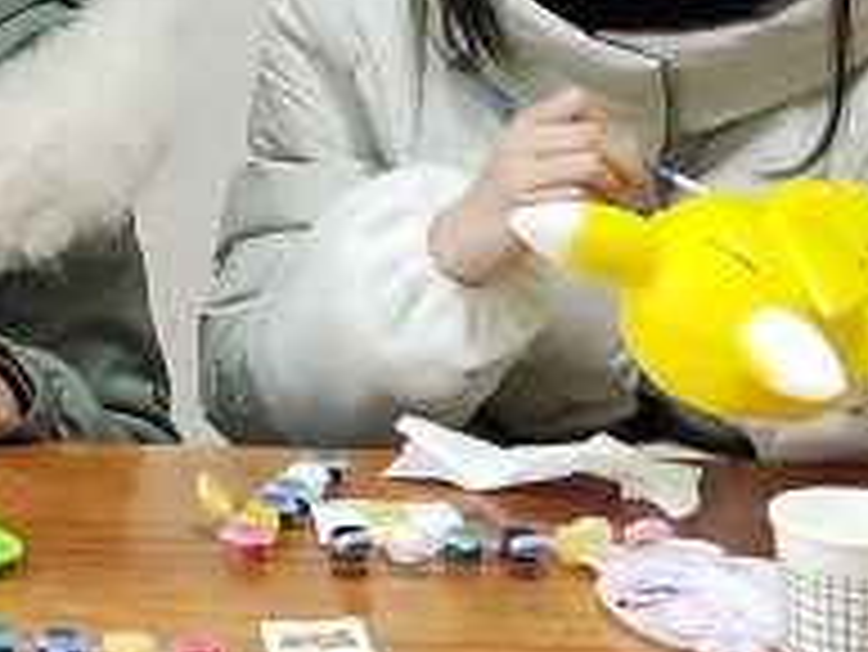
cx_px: -256
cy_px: -36
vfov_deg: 17.3
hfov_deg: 21.3
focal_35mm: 83
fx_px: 2083
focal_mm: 4.71
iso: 986
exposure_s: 1/33
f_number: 1.79
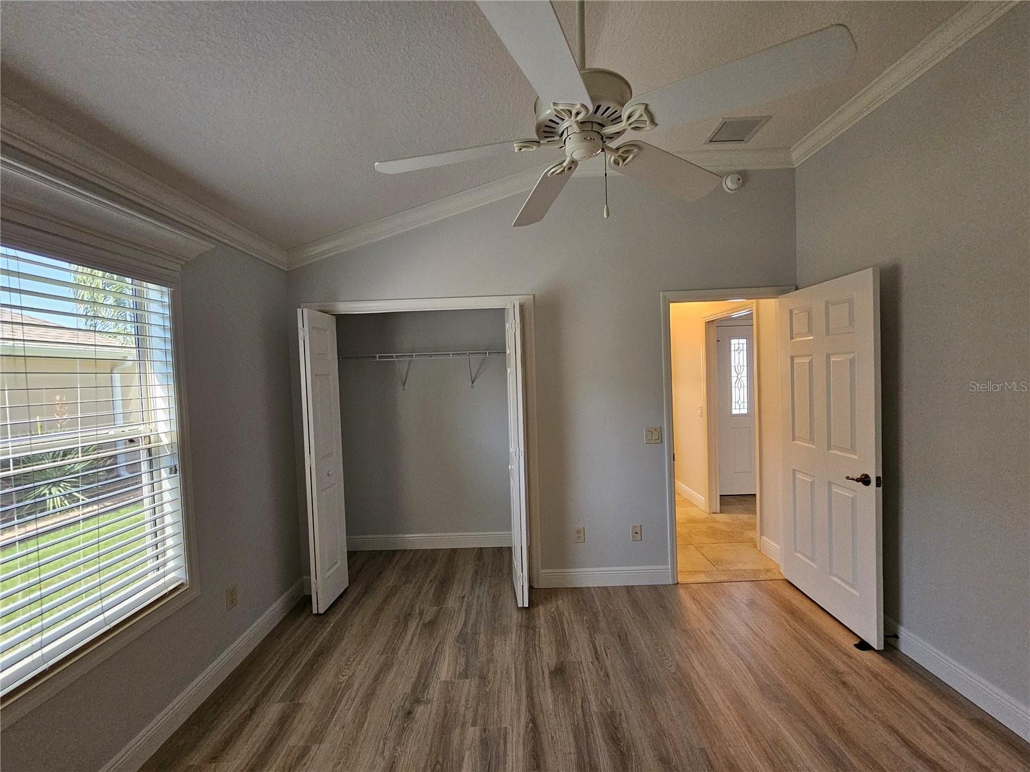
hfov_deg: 106.2
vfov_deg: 89.9
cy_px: 386
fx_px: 387
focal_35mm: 13
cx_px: 515
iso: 320
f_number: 2.2
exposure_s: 1/77.4
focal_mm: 2.2
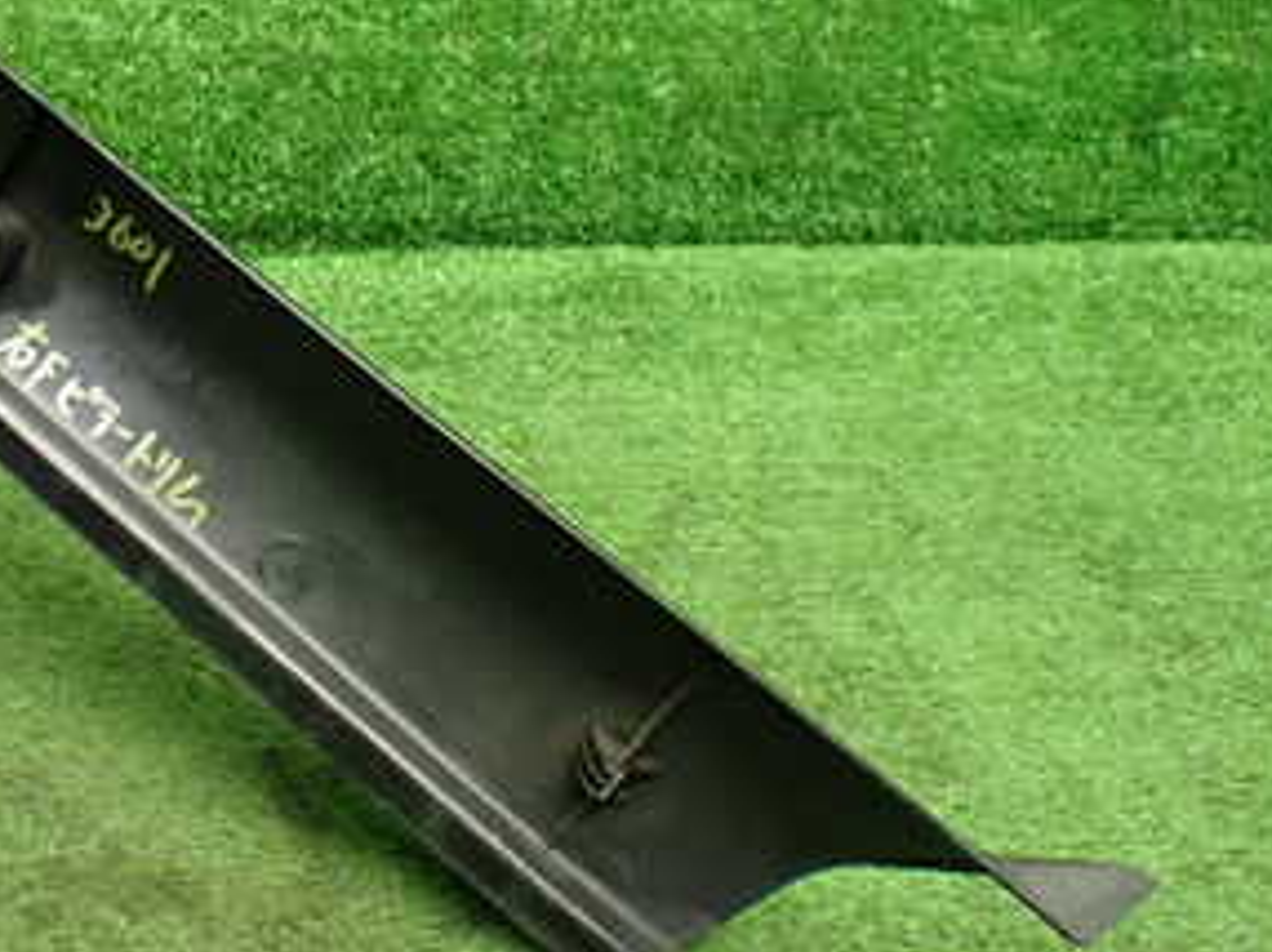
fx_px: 2313
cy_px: 249
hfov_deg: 29.4
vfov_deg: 23.0
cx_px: 102
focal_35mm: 63
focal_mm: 5.4
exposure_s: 1/100
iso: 800
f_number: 2.3
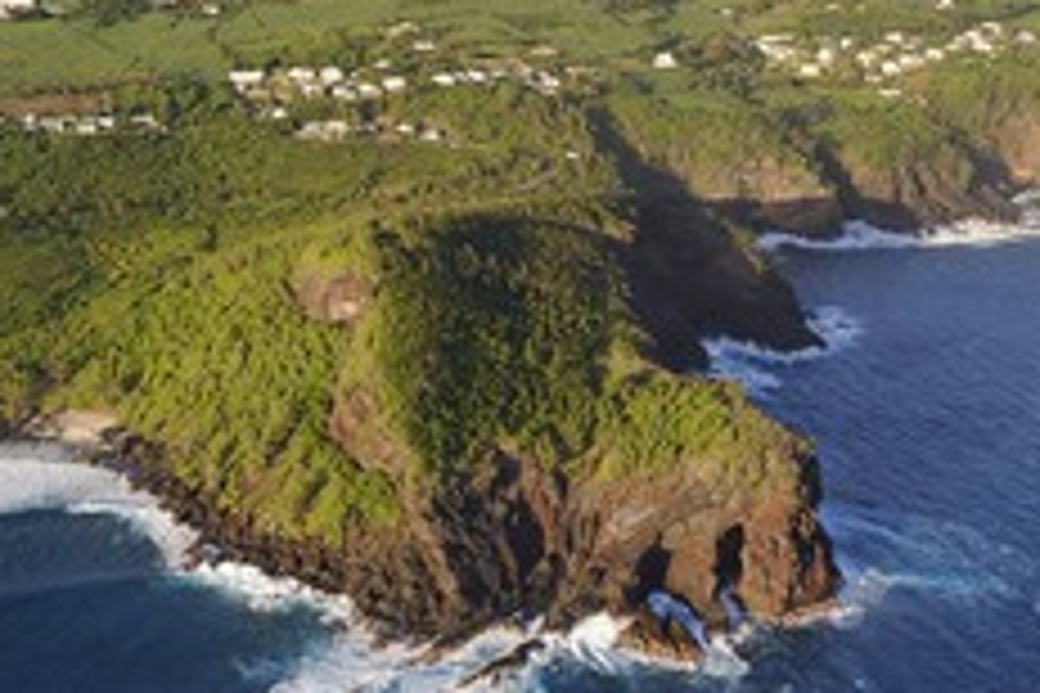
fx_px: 1473
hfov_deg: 38.8
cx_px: 428
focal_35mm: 51
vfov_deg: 26.2
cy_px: 184
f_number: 5.6
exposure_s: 1/640
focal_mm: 28
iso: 400
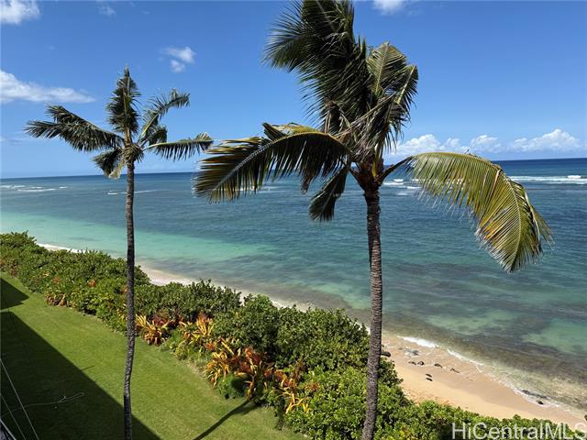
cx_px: 294
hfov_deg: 71.6
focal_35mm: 24
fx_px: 407
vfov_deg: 56.8
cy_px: 220
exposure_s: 1/5714
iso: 80
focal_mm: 6.76
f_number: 1.78
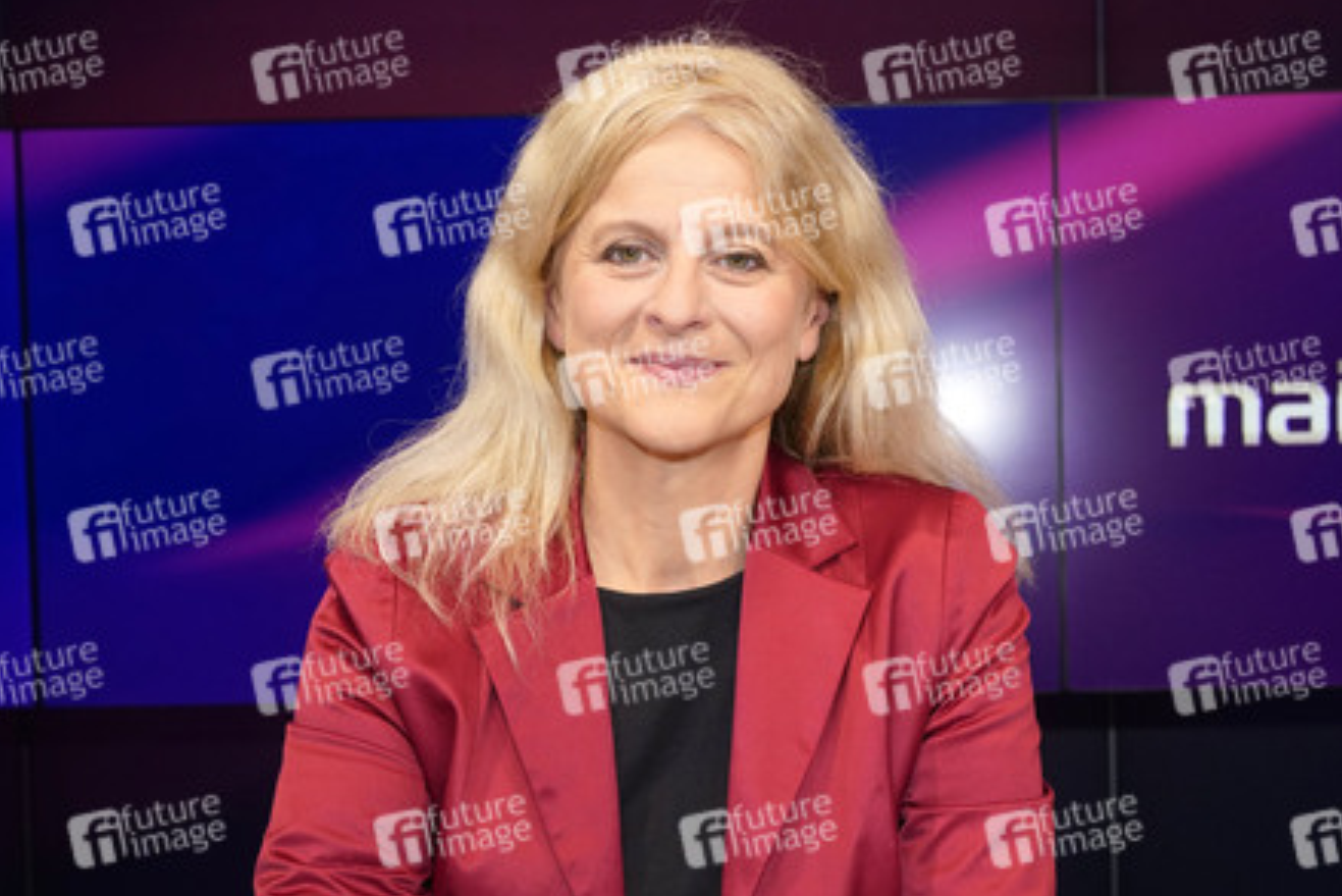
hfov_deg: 50.7
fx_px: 1417
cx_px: 677
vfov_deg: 35.1
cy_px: 450
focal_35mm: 38
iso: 2000
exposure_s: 1/125
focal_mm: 37
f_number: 5.6
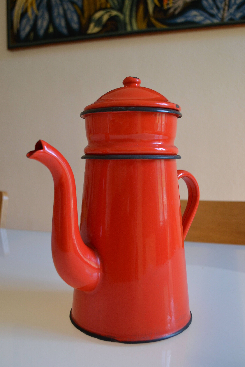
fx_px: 367
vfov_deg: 53.1
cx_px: 122
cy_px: 184
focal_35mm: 36
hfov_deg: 36.9
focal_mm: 24
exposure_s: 1/100
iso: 400
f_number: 5
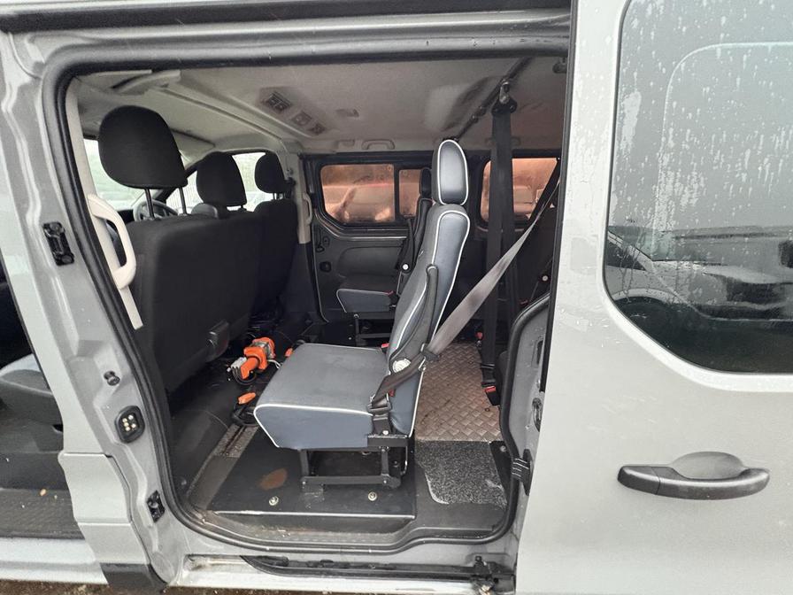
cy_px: 298
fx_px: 321
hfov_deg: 102.1
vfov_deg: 85.7
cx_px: 396
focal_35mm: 14
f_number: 2.2
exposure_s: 1/60
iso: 800
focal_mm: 2.22
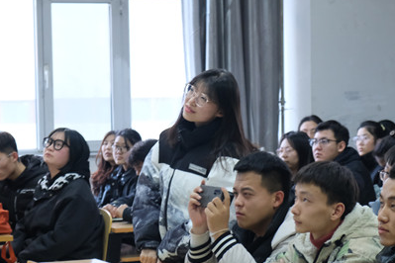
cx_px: 167
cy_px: 151
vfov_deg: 10.3
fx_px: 1459
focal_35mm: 133
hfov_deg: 15.4
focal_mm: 55
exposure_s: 1/85
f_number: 4
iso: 3200
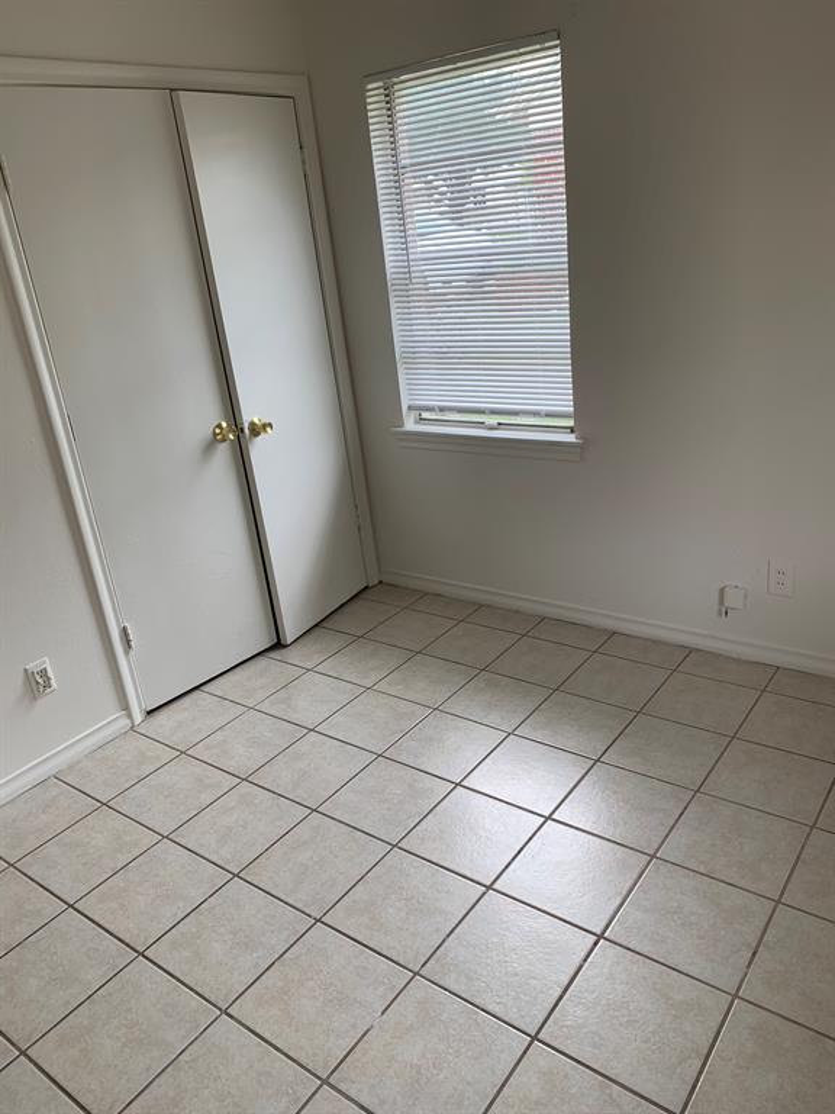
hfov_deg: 53.1
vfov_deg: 67.3
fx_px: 836
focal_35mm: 26
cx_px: 418
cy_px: 557
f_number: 1.8
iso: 25
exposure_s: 1/122
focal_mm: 4.25
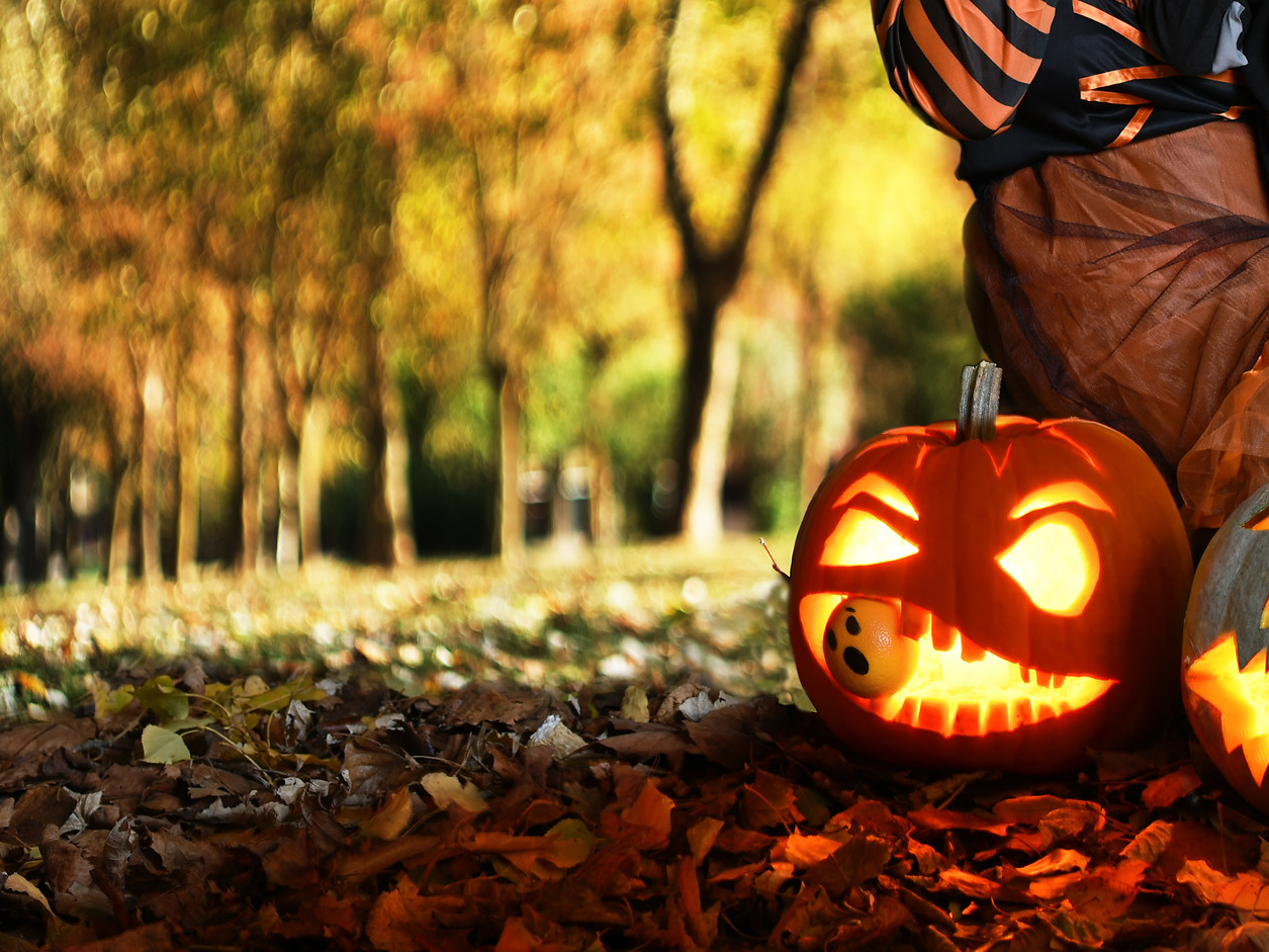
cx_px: 896
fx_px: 3372
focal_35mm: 92
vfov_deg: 15.9
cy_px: 168
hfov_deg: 21.2
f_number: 5
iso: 400
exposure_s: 1/160
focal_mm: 50
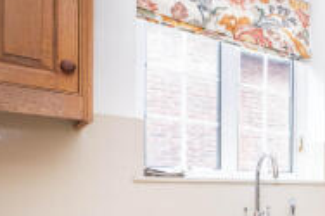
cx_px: 406
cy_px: 191
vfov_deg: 33.3
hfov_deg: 36.5
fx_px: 343
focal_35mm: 38
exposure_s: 1/8
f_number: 6.4
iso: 400
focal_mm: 10
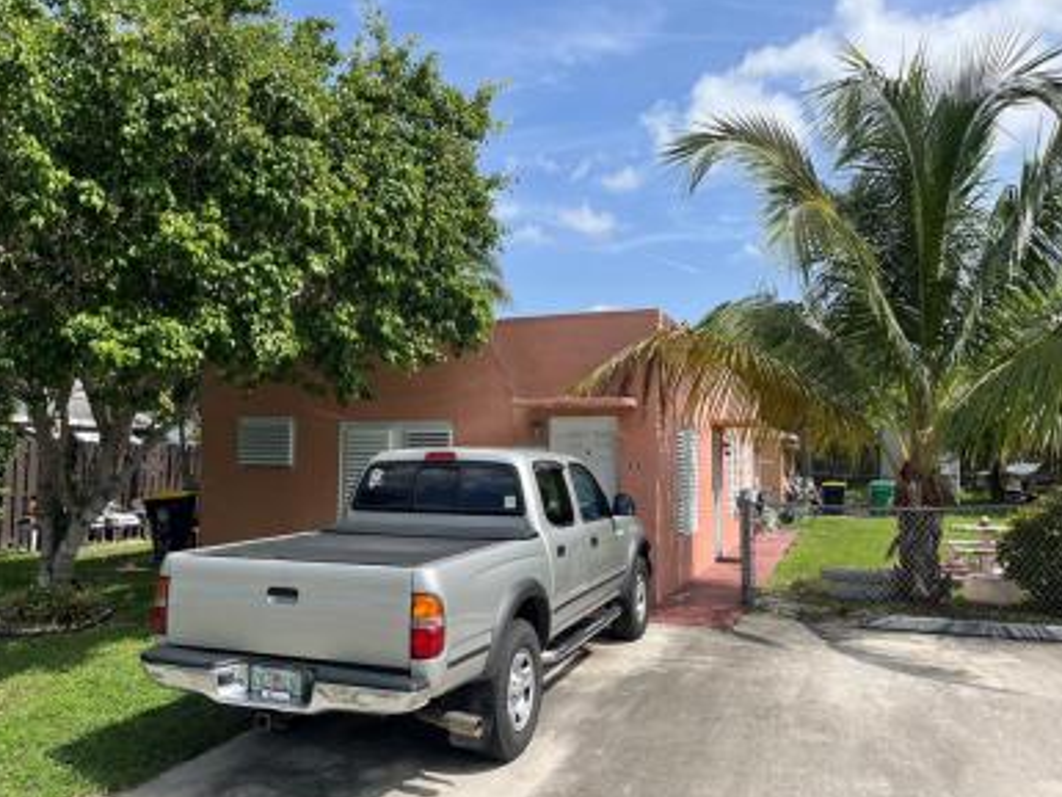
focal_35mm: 27
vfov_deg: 51.4
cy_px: 403
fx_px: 829
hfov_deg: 65.3
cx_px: 535
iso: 50
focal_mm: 5.1
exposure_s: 1/2825
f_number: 1.6
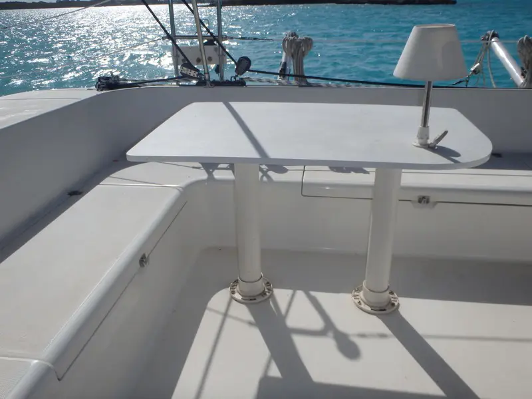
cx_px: 266
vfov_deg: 49.7
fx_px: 430
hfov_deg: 63.4
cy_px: 200
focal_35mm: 28
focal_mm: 5
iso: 125
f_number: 11
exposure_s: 1/500
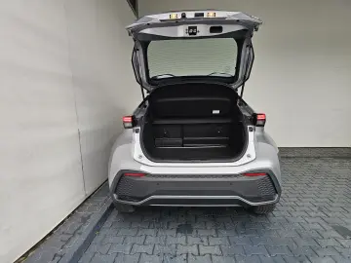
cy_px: 132
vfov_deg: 58.9
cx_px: 176
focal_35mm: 23
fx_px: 233
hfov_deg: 73.9
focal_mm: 6.3
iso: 160
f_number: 1.7
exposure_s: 1/359
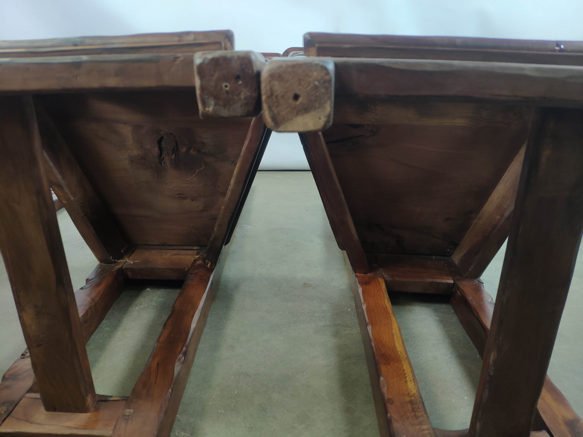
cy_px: 218
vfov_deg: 63.4
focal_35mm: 21
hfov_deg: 79.0
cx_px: 292
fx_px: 354
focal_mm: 4.22
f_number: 1.8
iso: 279
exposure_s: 1/50
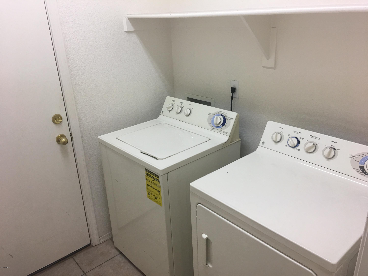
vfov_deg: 48.2
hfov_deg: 61.7
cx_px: 184
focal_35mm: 29
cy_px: 138
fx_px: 308
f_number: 2.2
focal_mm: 4.15
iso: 32
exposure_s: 1/30
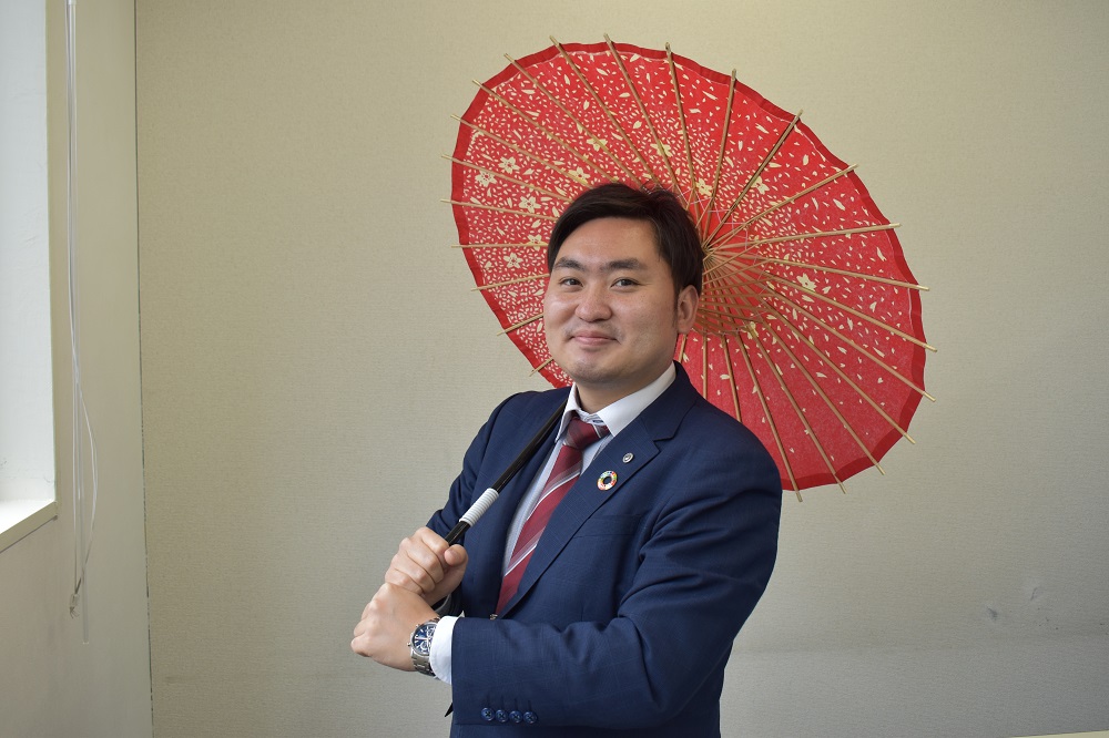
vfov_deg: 36.8
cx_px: 554
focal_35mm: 36
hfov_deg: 53.1
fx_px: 1109
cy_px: 369
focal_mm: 24
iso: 400
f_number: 5.6
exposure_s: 1/100
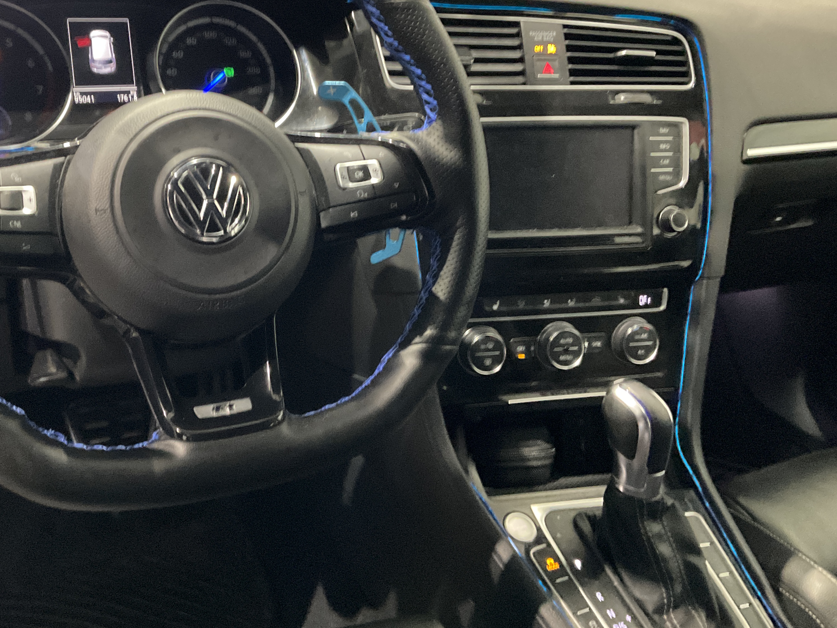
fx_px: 943
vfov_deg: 36.6
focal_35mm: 39
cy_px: 228
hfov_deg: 47.2
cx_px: 291
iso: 500
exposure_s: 1/27
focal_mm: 3
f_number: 1.8
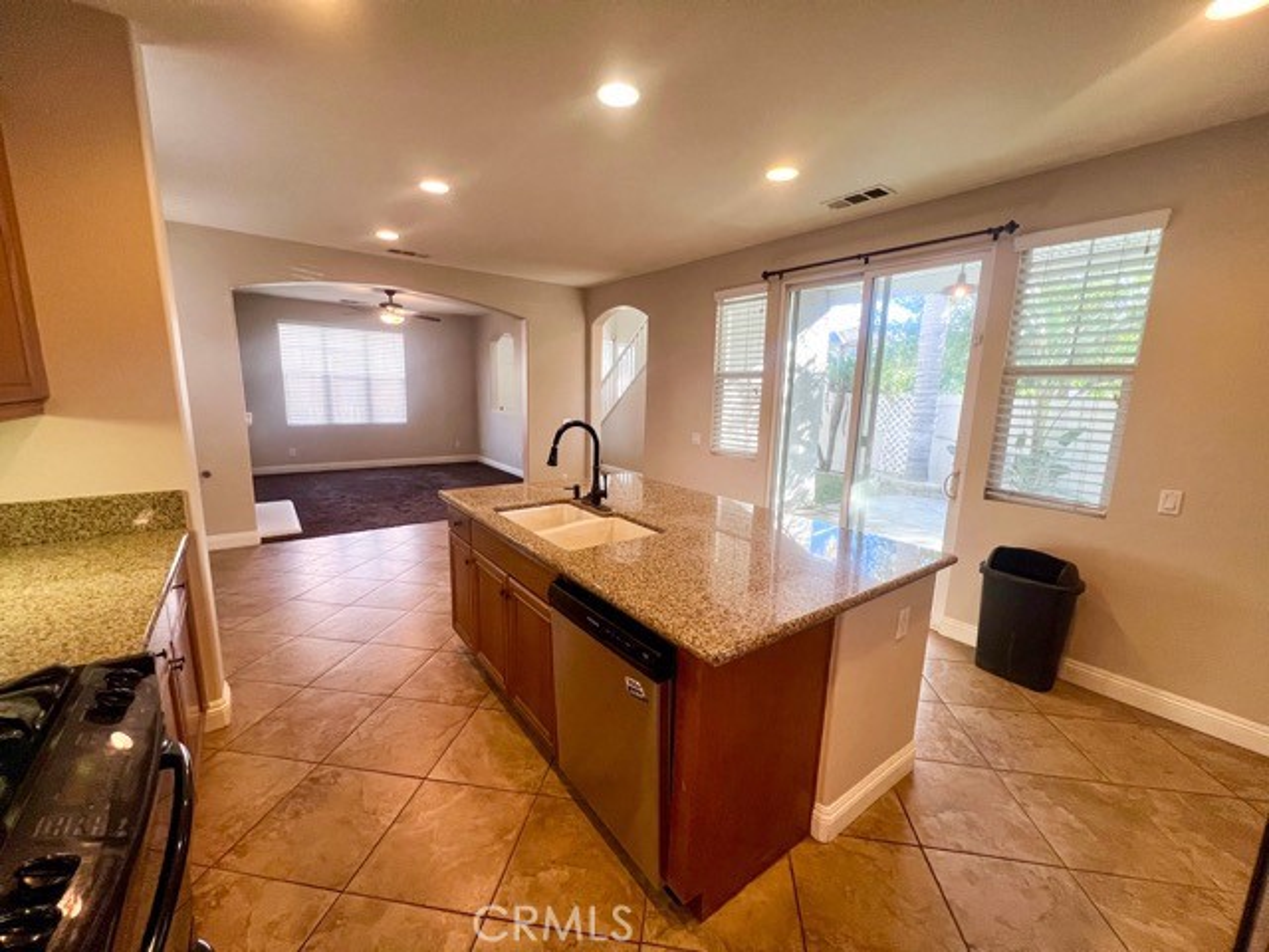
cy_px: 476
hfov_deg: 106.2
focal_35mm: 13
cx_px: 634
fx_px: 477
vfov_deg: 89.9
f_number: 1.8
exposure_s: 1/120
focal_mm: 1.57
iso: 200
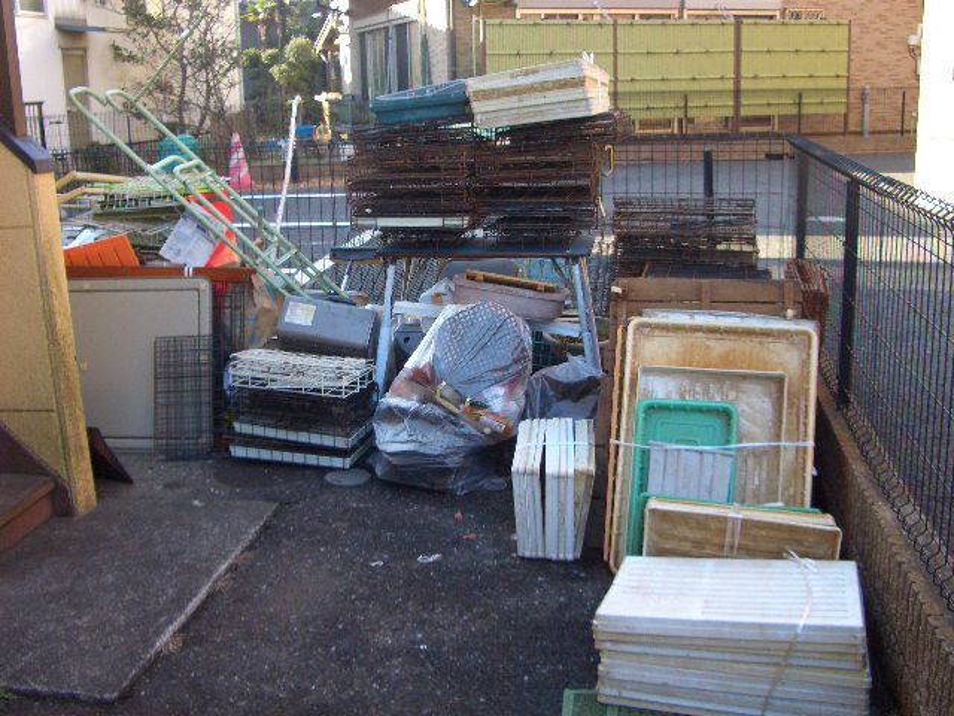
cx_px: 477
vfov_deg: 29.7
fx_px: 1350
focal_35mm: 49
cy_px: 358
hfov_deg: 38.9
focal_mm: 8.2
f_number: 3.1
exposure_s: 1/80
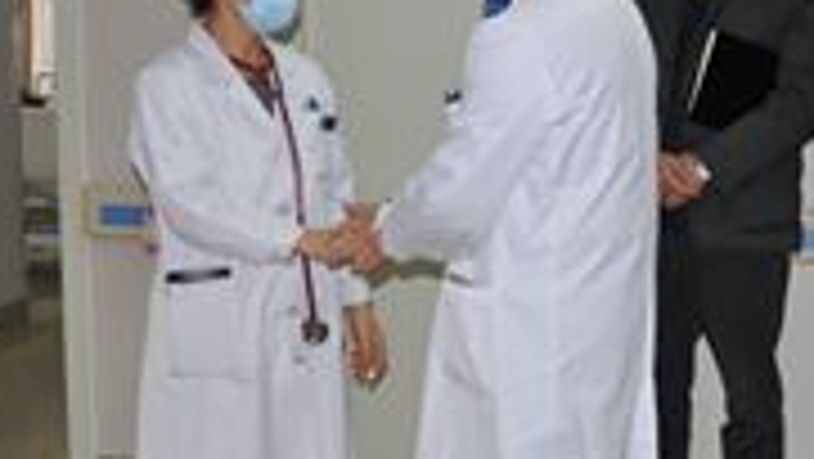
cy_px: 250
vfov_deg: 15.1
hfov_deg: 25.8
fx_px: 1727
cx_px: 697
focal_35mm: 80
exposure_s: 1/60
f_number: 3.8
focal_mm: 22
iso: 400
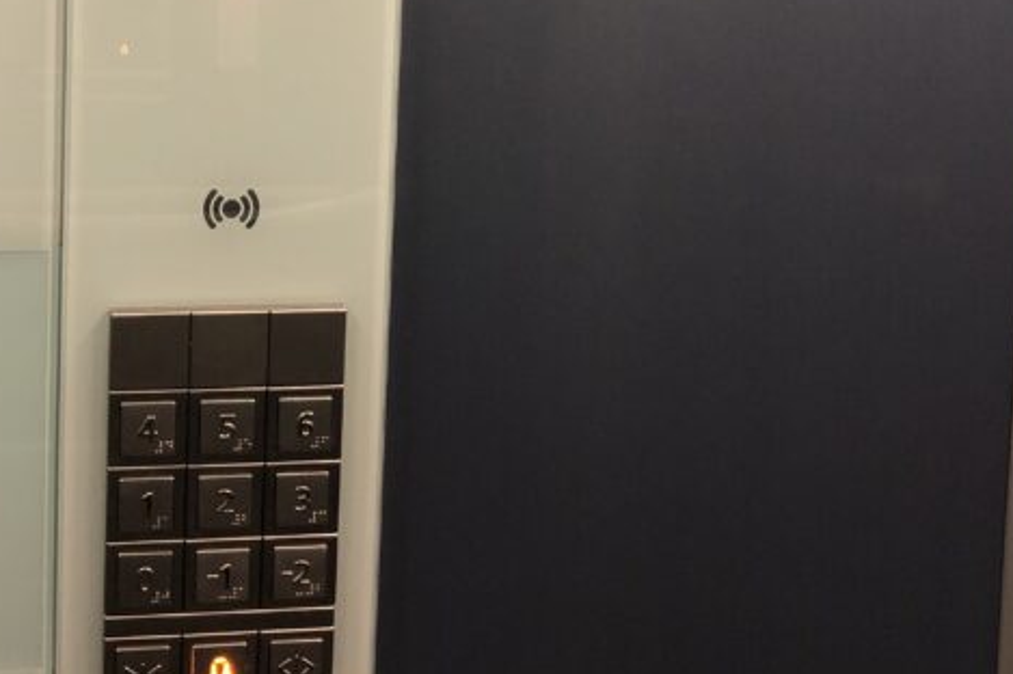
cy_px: 10
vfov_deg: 22.5
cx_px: 309
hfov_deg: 34.1
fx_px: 1631
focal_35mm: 58
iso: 100
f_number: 1.8
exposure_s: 1/15
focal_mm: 3.99
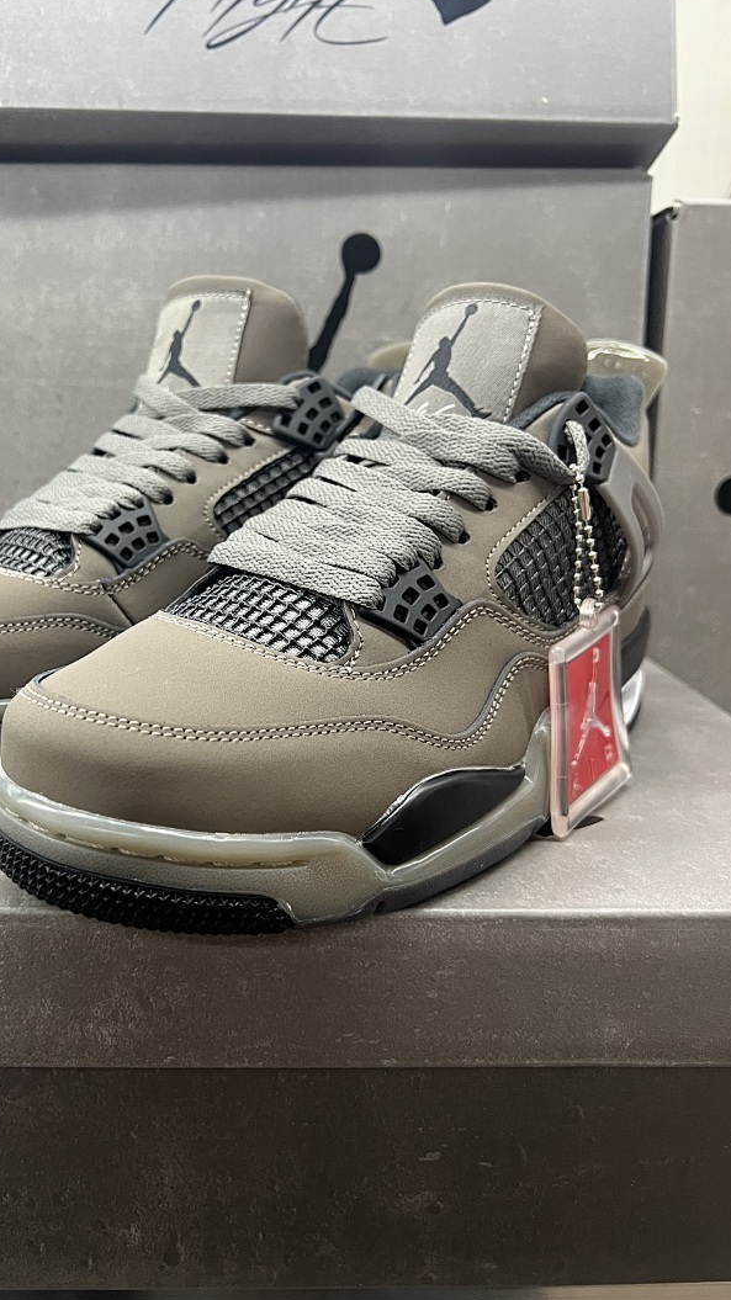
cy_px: 638
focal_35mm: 29
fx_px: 1000
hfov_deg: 39.7
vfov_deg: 66.1
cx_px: 243
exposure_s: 1/60
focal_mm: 5.7
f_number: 1.5
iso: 250
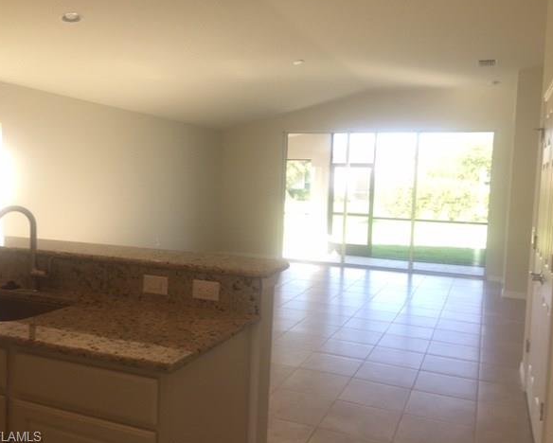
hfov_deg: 57.1
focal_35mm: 31
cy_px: 219
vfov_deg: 47.2
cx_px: 275
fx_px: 508
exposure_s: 1/60
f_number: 2.2
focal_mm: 4.15
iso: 40
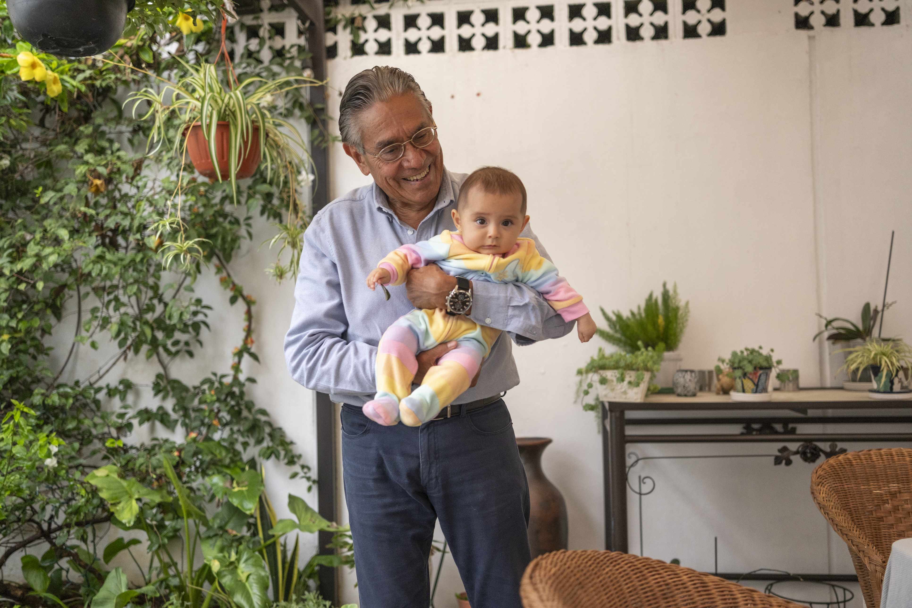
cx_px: 456
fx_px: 887
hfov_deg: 54.4
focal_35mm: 35
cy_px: 304
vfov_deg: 37.9
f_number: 1.4
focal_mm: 23
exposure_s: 1/500
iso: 400
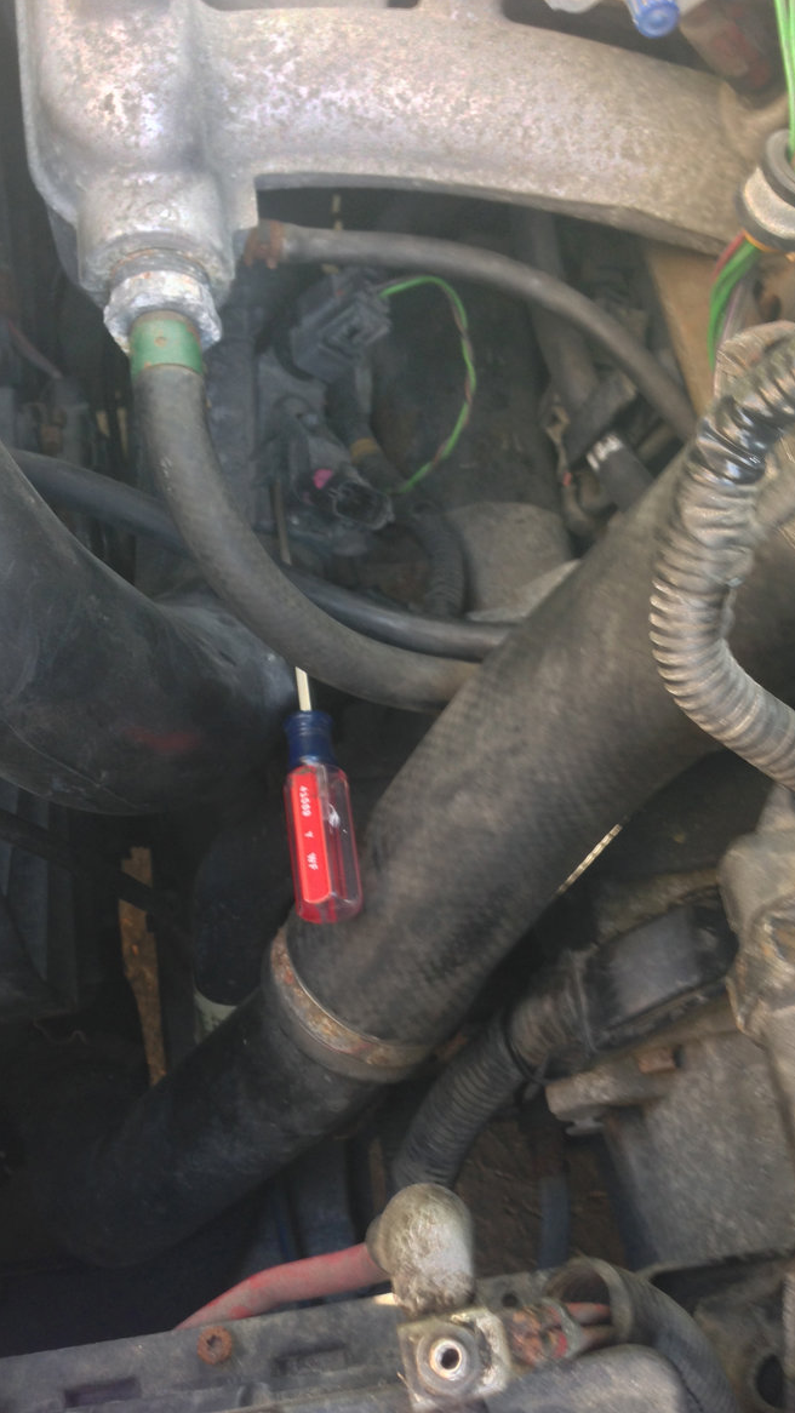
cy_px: 715
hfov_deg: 32.0
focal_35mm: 37
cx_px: 437
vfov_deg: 54.0
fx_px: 1386
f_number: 2.4
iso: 50
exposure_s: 1/20
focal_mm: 4.12
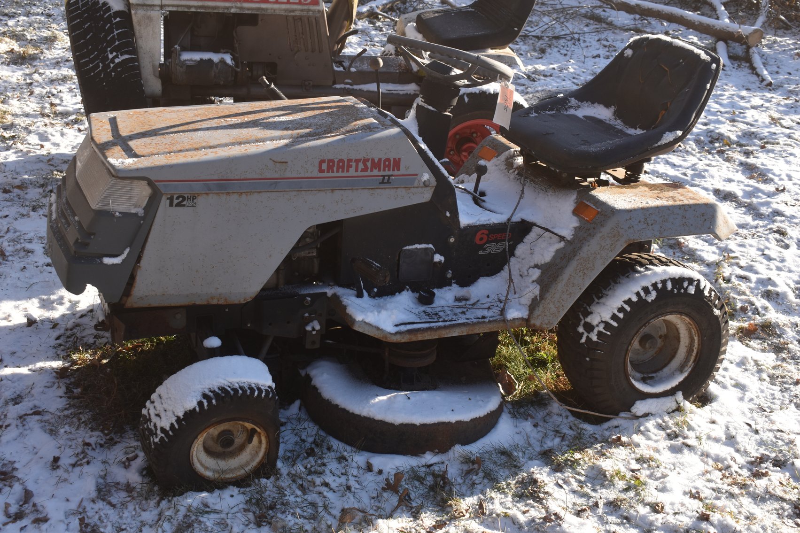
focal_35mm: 45
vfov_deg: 29.9
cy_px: 266
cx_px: 400
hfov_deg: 43.6
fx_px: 1000
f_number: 7.1
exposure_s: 1/250
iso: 200
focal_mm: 30
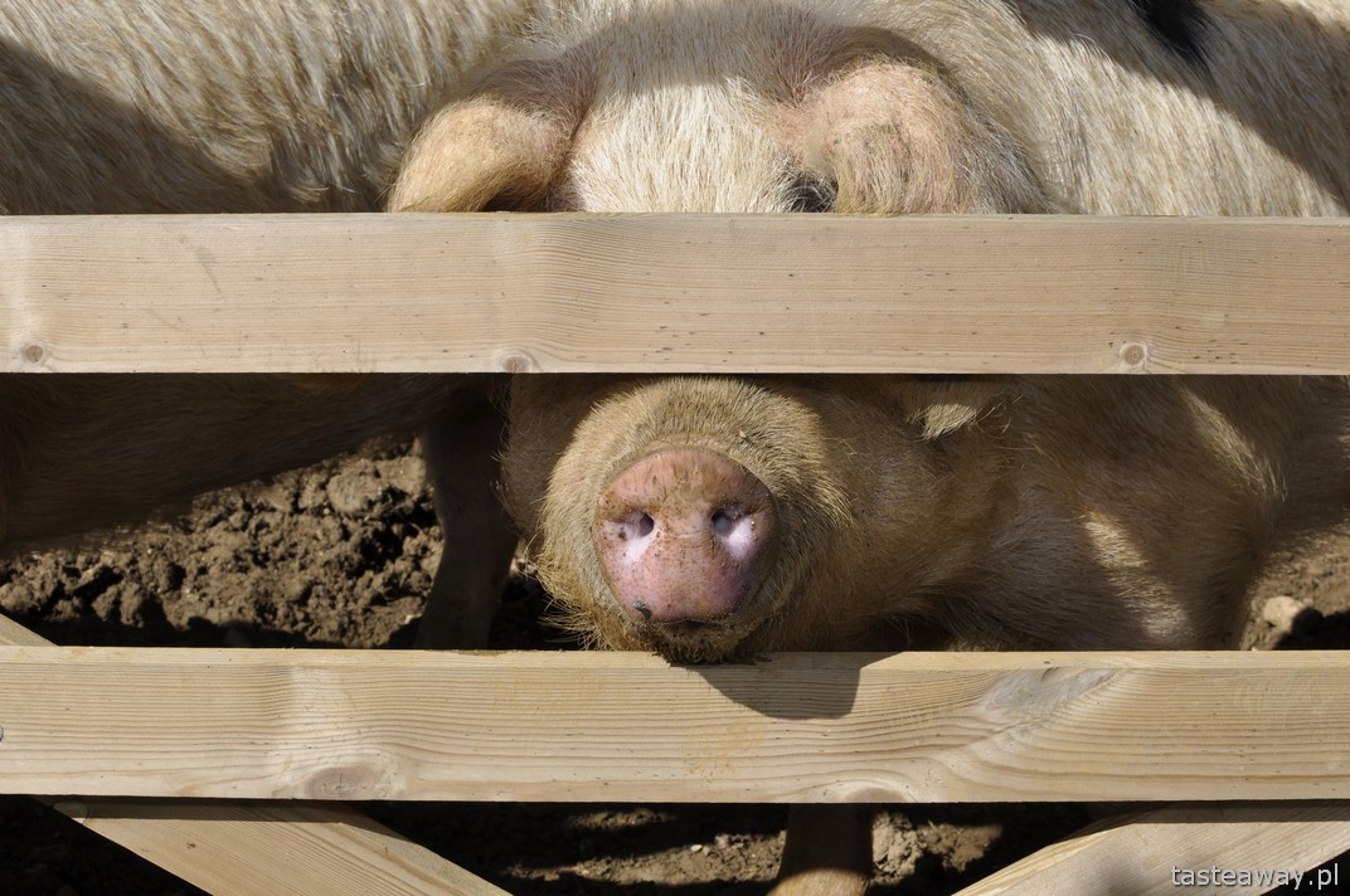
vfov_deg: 25.7
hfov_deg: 37.9
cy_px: 448
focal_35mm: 52
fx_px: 1966
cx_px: 675
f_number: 14
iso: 200
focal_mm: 35
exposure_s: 1/200
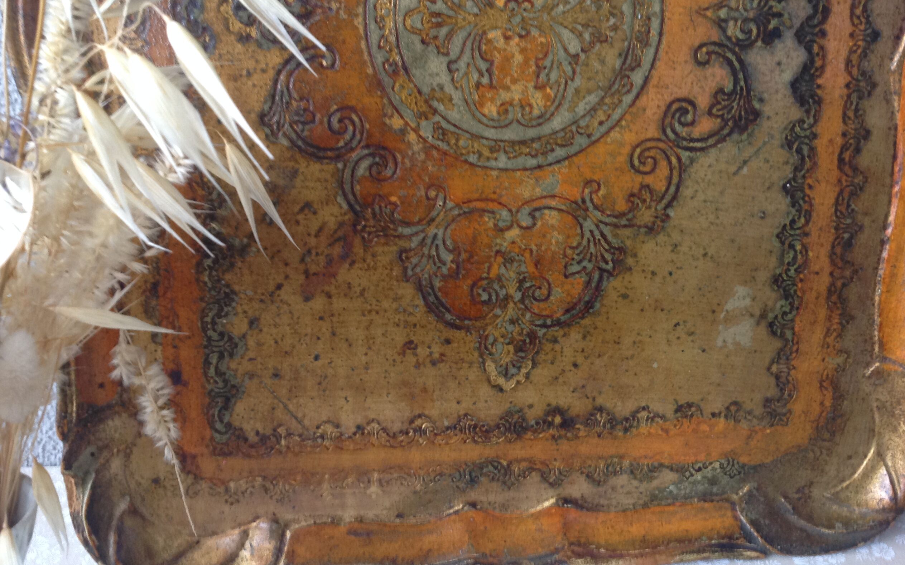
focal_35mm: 38
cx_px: 441
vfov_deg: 33.6
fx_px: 937
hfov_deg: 51.5
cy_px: 298
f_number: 2.4
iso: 125
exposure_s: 1/15
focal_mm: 4.28
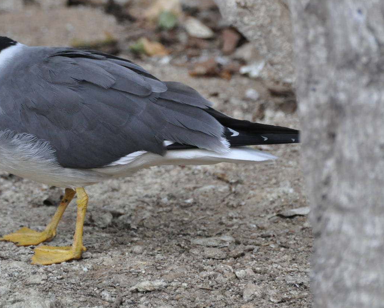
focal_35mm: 521
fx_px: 5922
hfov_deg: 3.7
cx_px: 96
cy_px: 141
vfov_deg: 3.0
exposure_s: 1/160
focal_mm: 240
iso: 1600
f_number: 5.6
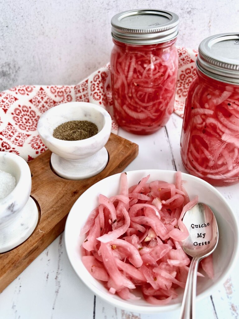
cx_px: 120
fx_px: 239
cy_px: 160
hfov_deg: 53.0
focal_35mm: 26
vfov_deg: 67.3
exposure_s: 1/175
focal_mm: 5.7
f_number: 1.5
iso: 40
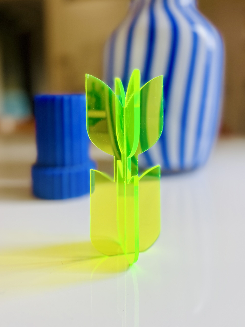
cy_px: 164
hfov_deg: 53.1
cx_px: 122
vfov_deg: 67.3
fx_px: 245
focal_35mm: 26
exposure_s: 1/121
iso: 64
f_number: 1.5
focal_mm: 5.7
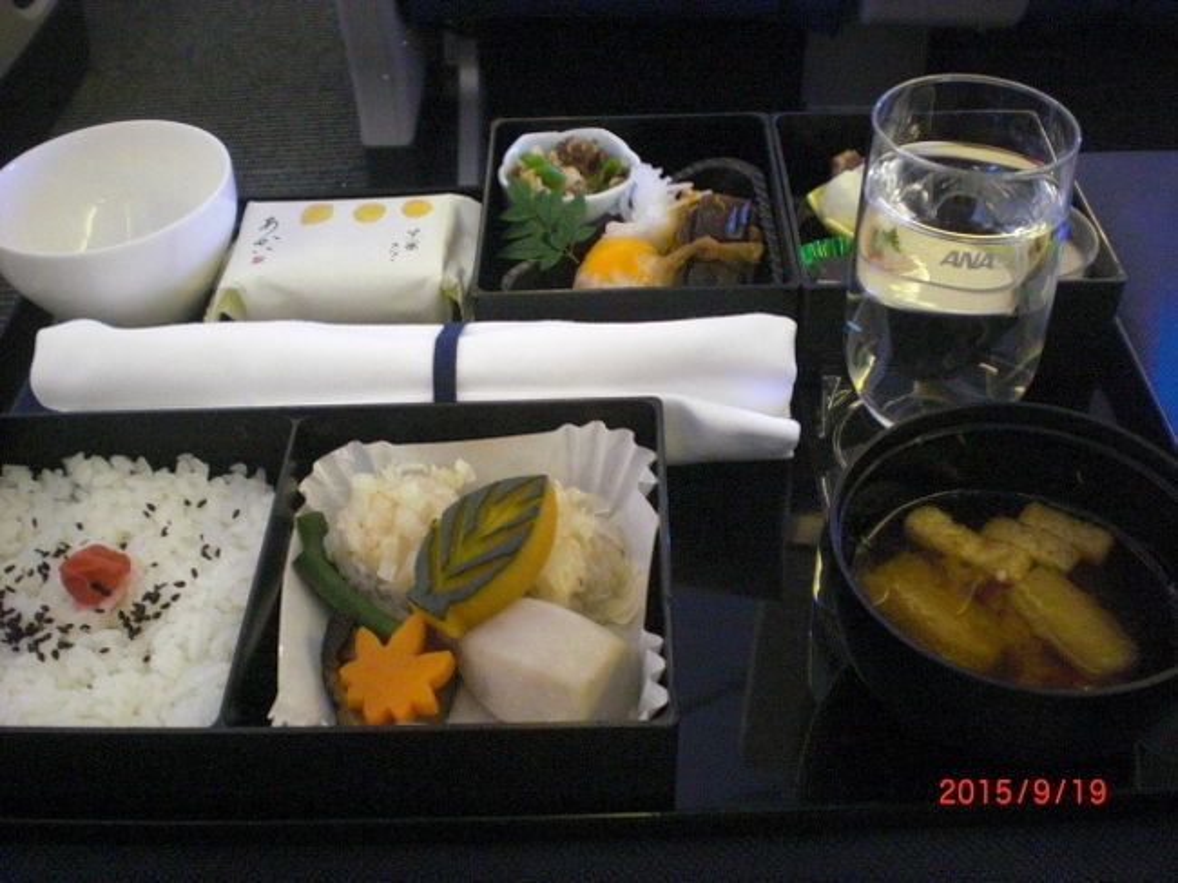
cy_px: 442
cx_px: 589
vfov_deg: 37.7
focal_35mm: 38
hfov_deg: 49.0
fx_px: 1293
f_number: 3.1
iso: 800
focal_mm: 6.3
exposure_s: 1/60
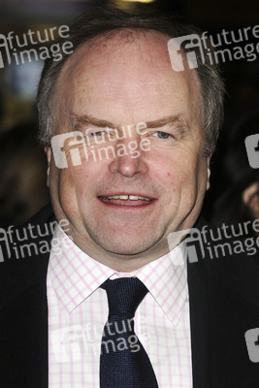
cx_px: 130
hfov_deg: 9.9
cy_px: 194
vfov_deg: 14.9
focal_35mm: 138
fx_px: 1488
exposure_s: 1/200
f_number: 5
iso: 400
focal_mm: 92
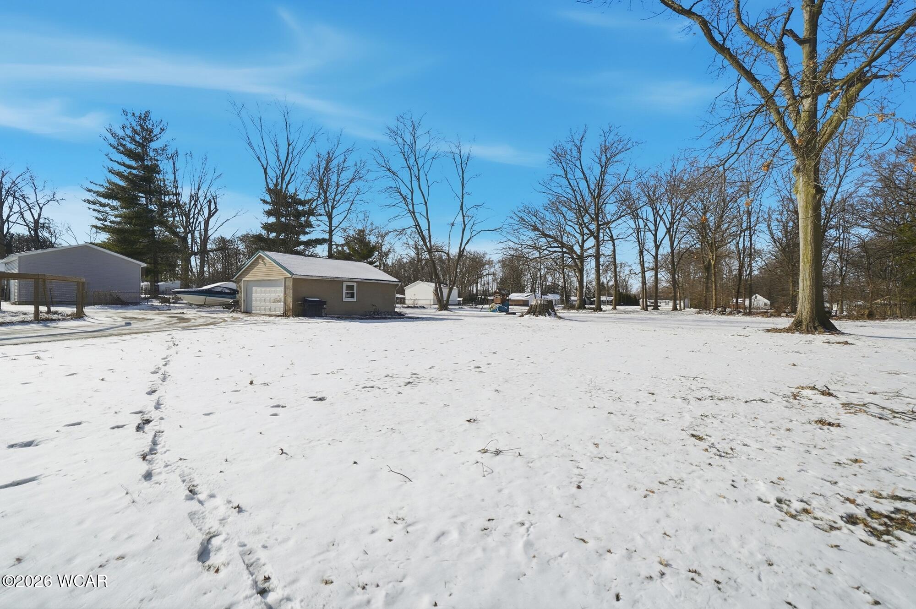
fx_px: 381
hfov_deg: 100.4
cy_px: 304
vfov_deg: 77.2
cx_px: 458
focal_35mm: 15
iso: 125
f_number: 11
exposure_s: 1/4000
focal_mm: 10
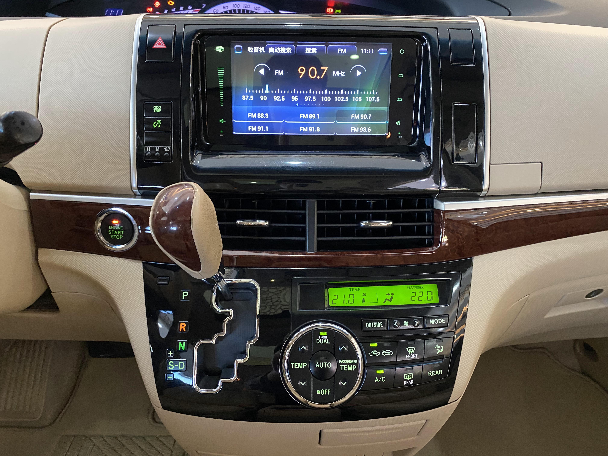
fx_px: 457
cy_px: 228
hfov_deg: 67.3
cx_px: 304
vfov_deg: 53.1
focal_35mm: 26
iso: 500
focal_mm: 4.25
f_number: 1.8
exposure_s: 1/25
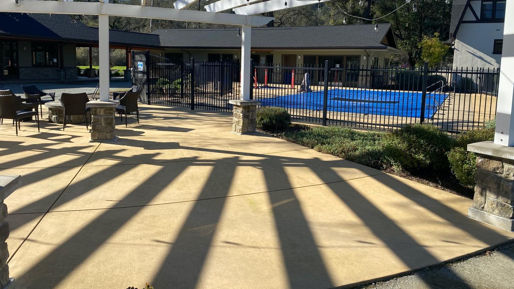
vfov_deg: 39.9
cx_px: 261
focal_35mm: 29
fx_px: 395
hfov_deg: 66.1
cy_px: 109
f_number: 1.8
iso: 32
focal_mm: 4.25
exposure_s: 1/2105
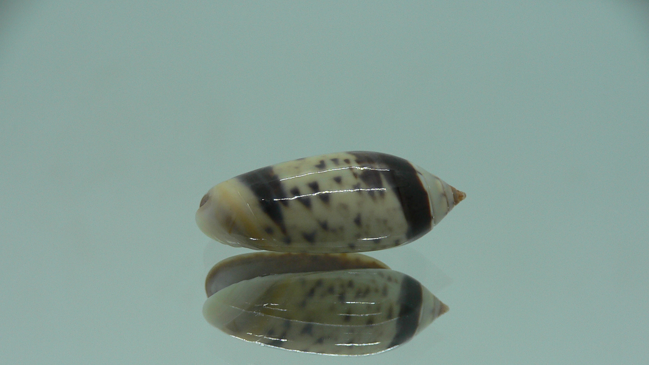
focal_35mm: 39
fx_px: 671
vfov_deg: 30.2
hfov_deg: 51.6
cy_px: 240
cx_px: 320
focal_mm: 4.6
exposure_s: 1/60
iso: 80
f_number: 2.8
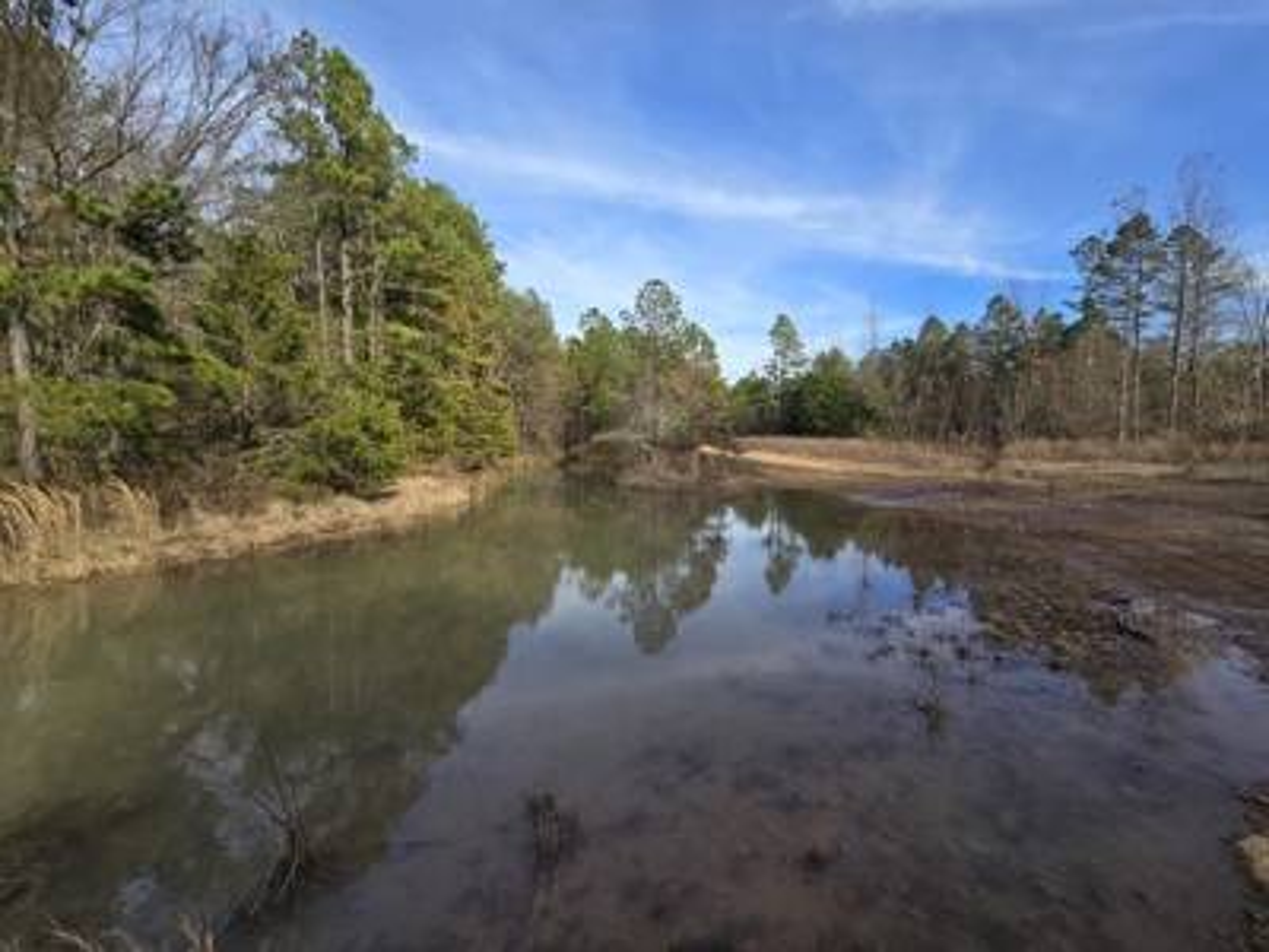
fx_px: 477
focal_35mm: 13
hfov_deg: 106.2
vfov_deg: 89.9
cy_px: 476
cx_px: 634
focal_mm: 2.2
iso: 50
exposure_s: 1/1011
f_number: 2.2
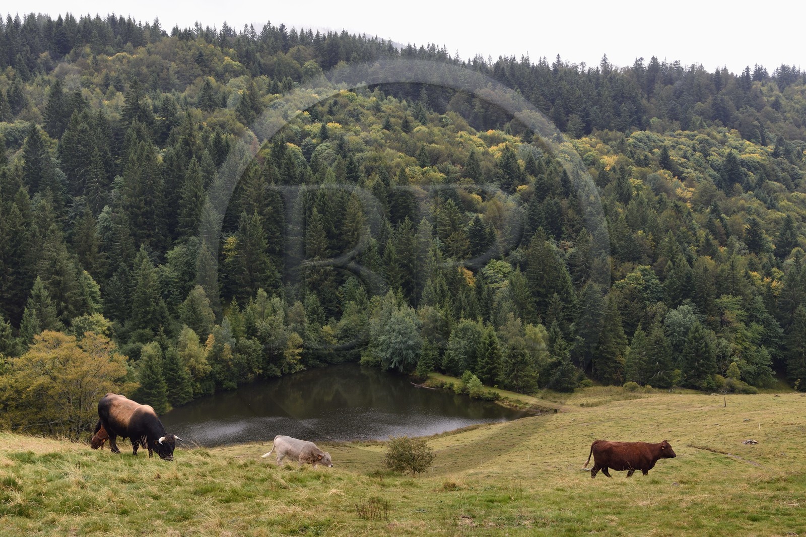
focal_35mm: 48
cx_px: 403
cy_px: 268
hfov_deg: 41.1
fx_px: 1074
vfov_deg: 28.1
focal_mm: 48
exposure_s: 1/200
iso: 800
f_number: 8
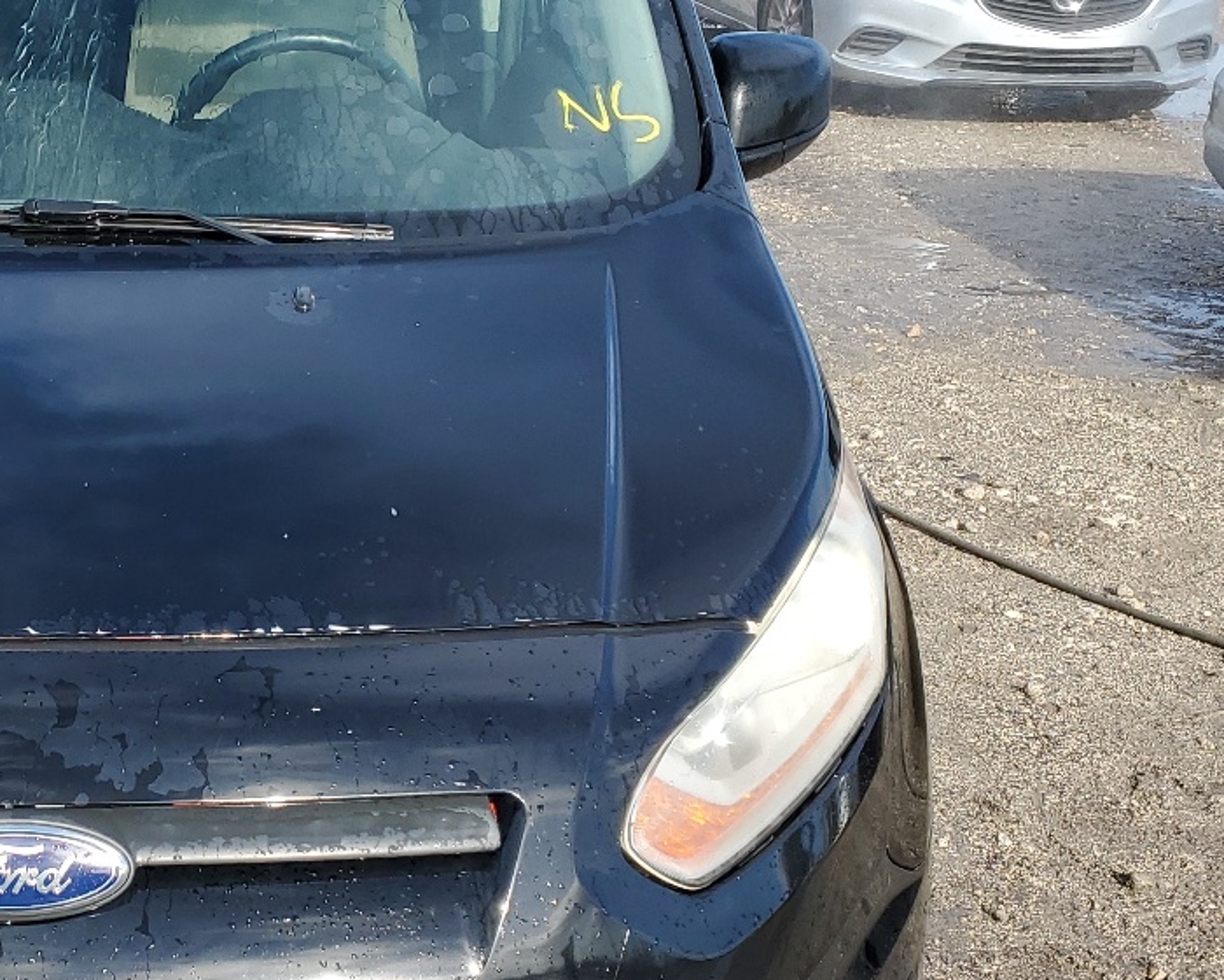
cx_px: 87
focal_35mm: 58
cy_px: 578
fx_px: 2101
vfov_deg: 26.2
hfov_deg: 30.8
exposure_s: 1/1667
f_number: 1.5
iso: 50
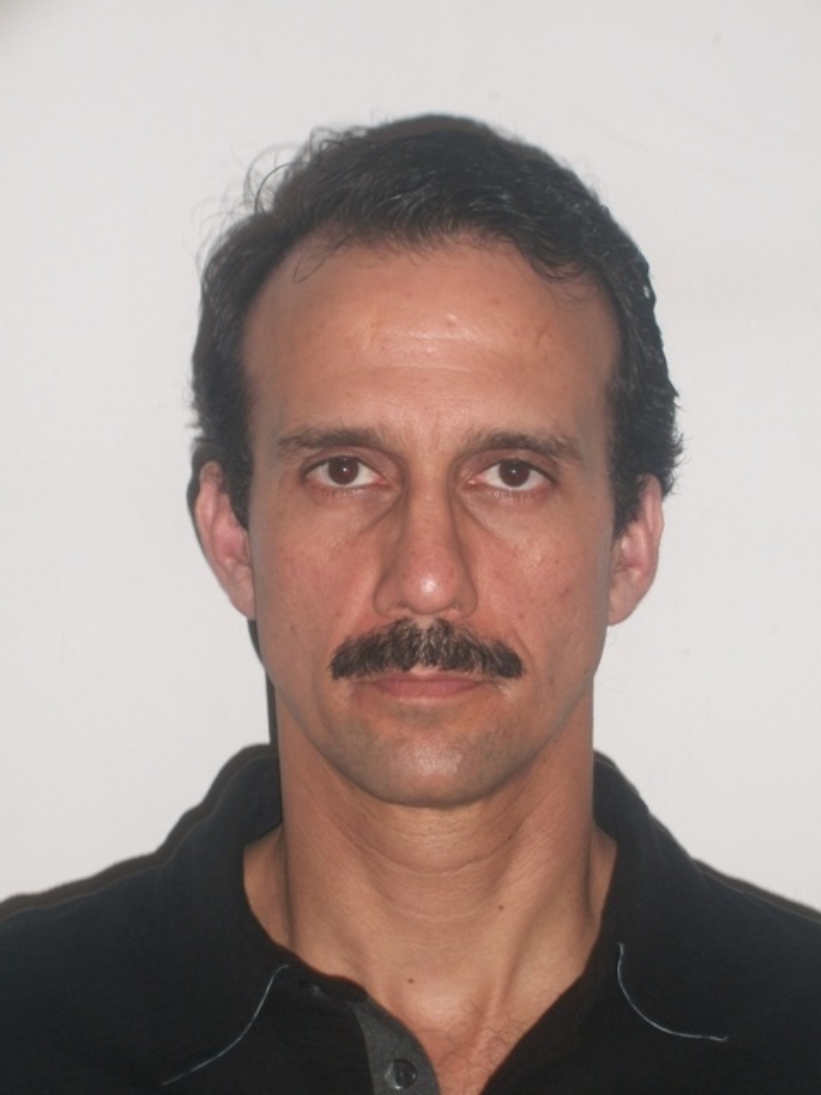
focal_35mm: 105
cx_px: 410
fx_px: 3320
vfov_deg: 18.7
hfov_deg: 14.1
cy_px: 548
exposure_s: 1/60
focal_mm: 18.8
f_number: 5.7
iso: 200
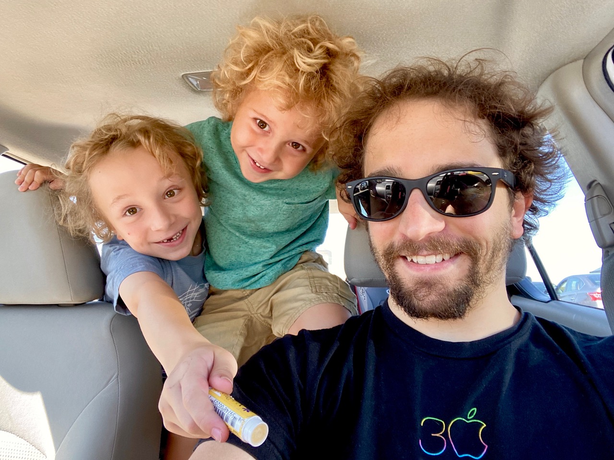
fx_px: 408
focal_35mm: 23
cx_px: 307
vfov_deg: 58.9
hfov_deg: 73.9
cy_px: 230
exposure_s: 1/122
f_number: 2.2
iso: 64
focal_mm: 2.71
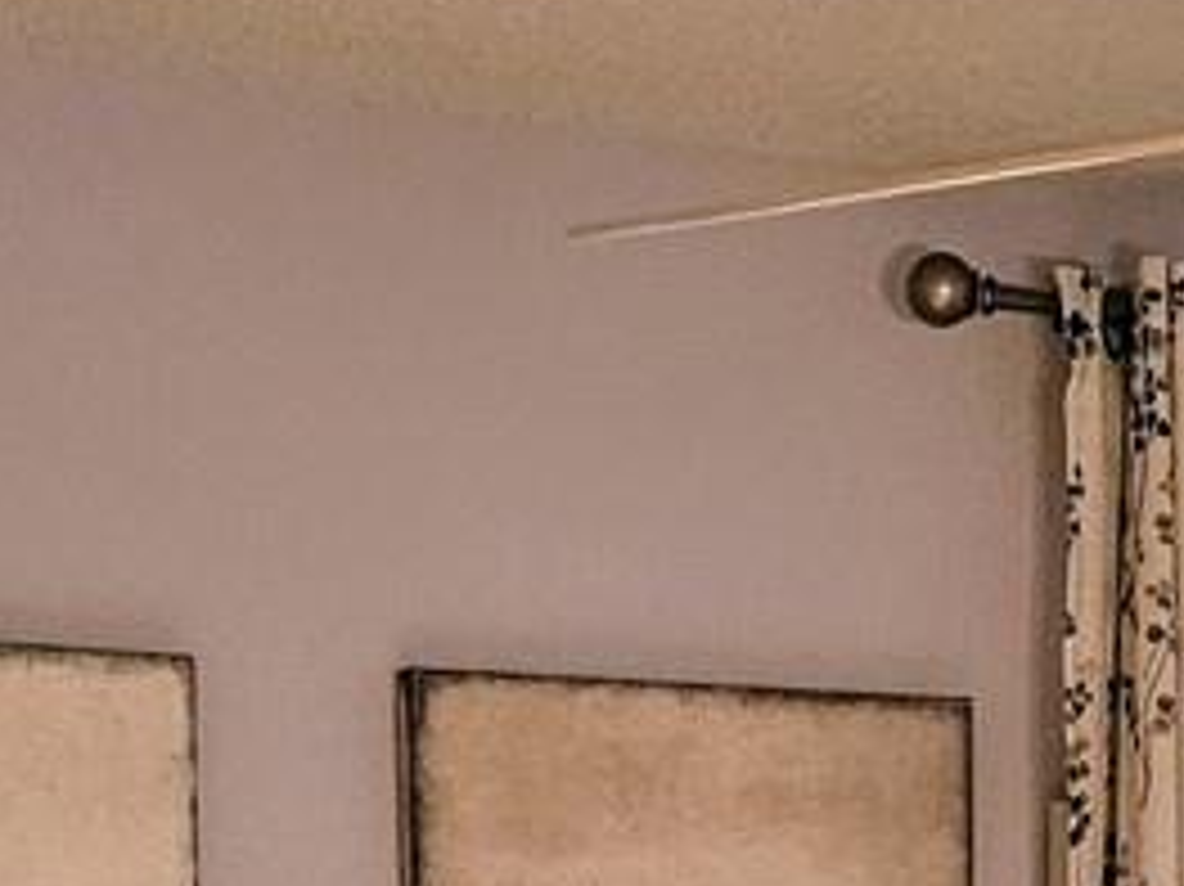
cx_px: 1143
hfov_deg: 13.9
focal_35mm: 140
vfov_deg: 9.3
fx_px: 4786
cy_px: 2199
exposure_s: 1/120
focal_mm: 6.3
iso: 320
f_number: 1.7
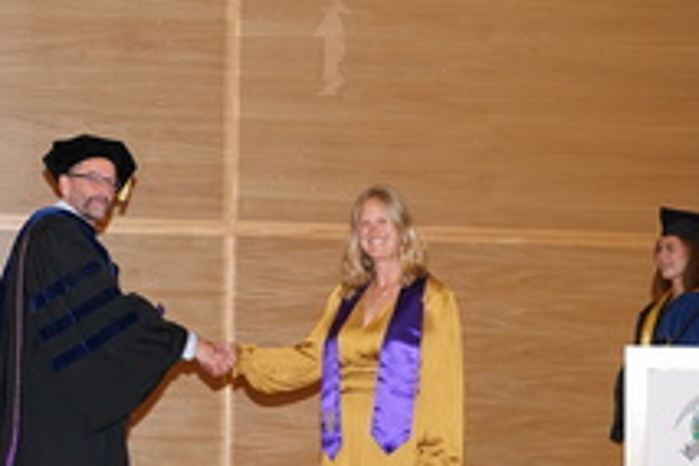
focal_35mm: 113
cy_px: 238
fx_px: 2194
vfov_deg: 12.1
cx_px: 67
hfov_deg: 17.8
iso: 1600
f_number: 4.5
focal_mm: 51
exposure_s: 1/100
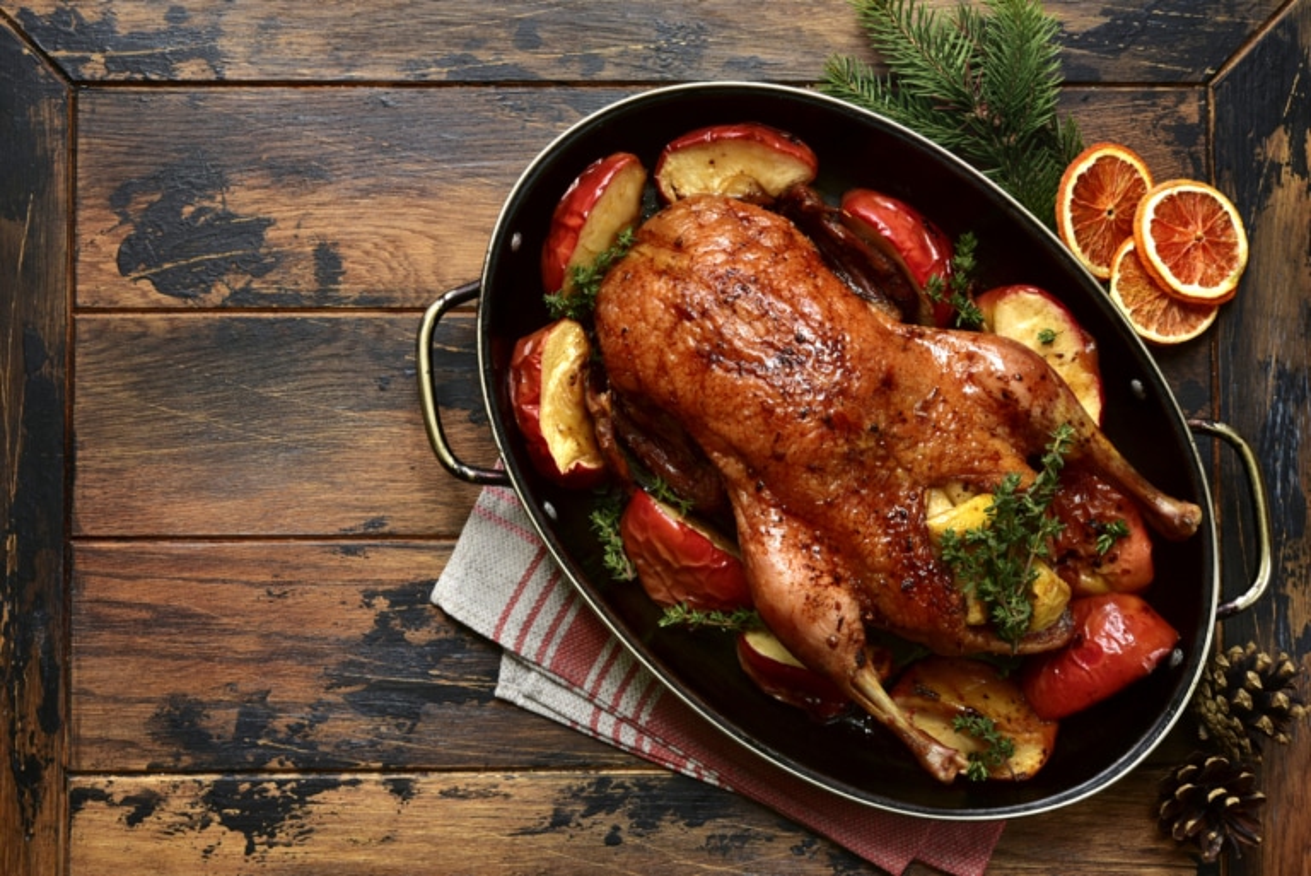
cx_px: 656
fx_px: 2186
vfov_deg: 22.7
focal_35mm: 60
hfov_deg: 33.4
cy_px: 438
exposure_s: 1/2
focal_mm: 60
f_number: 20
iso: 500
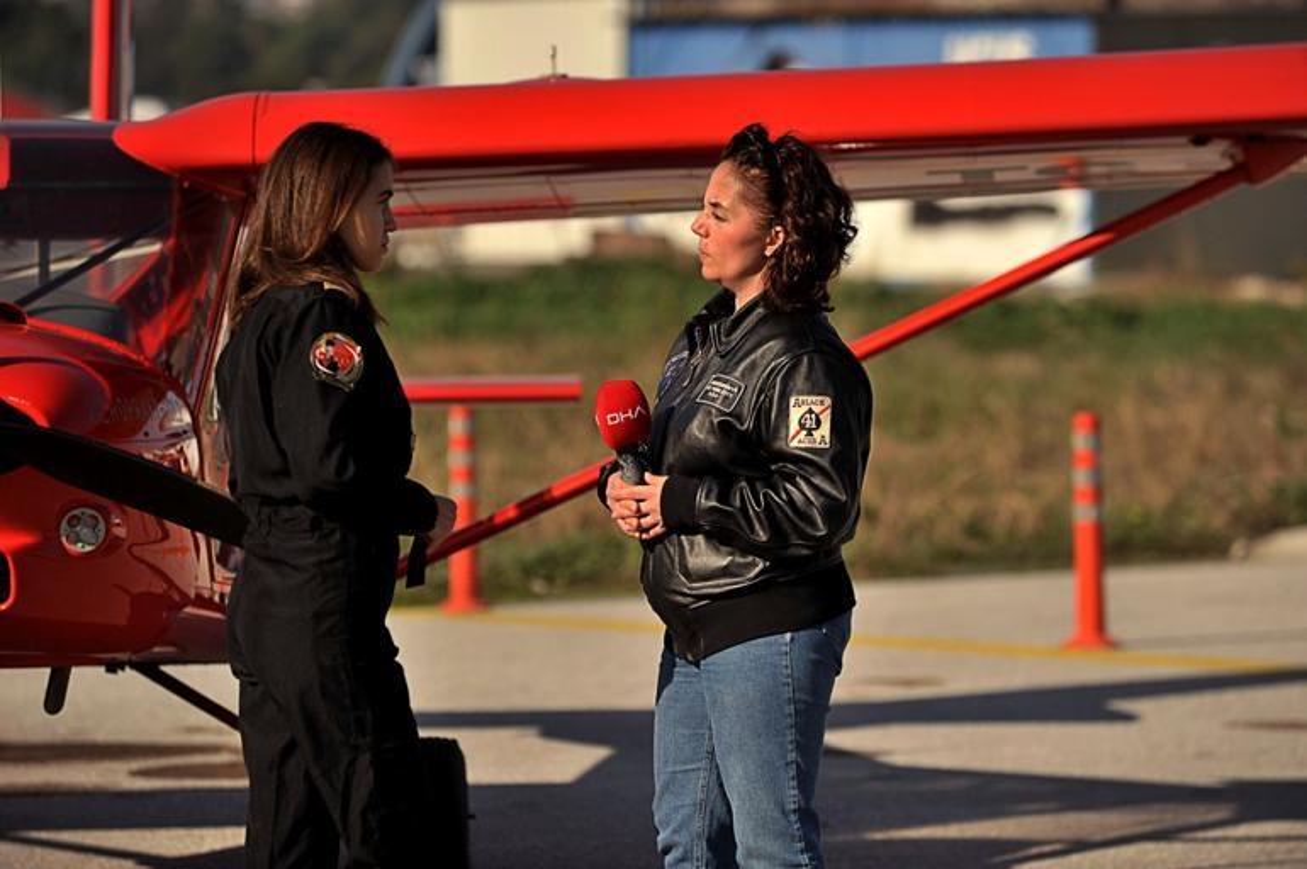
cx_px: 654
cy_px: 434
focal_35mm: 200
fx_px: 7255
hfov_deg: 10.3
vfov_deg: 6.9
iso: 320
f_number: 4.5
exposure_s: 1/5000
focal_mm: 200
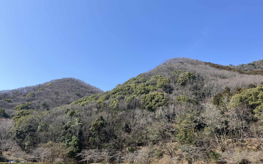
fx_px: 215
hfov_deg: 62.9
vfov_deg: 41.8
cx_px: 130
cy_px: 88
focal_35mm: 30
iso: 32
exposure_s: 1/1130
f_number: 1.8
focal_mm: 3.99
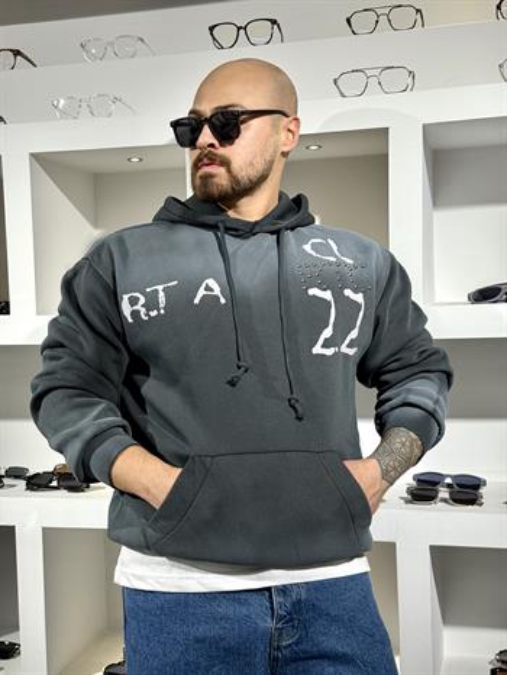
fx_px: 937
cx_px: 254
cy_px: 338
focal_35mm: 48
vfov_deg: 39.6
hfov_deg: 30.3
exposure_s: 1/121
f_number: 1.78
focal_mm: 6.76
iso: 50
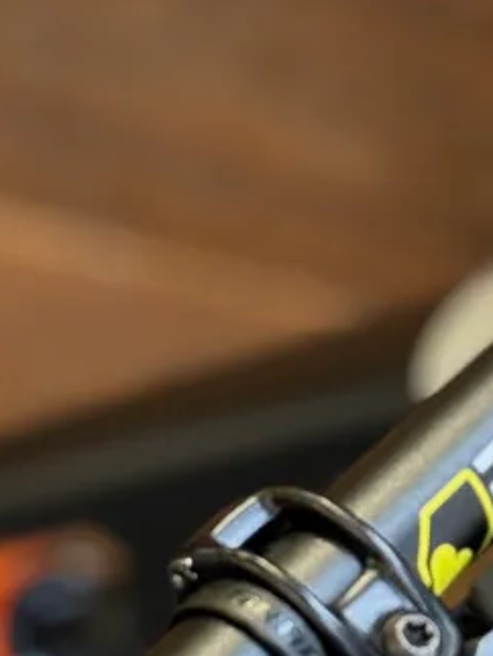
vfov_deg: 12.3
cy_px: 613
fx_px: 3015
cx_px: 540
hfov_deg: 9.3
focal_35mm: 159
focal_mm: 6.76
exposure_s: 1/50
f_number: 1.78
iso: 160
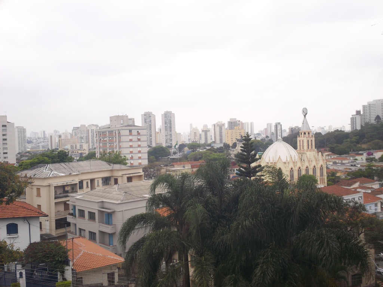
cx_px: 192
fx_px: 420
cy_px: 144
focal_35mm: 38
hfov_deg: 49.0
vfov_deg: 37.7
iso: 80
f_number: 4.5
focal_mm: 6.3
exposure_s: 1/250
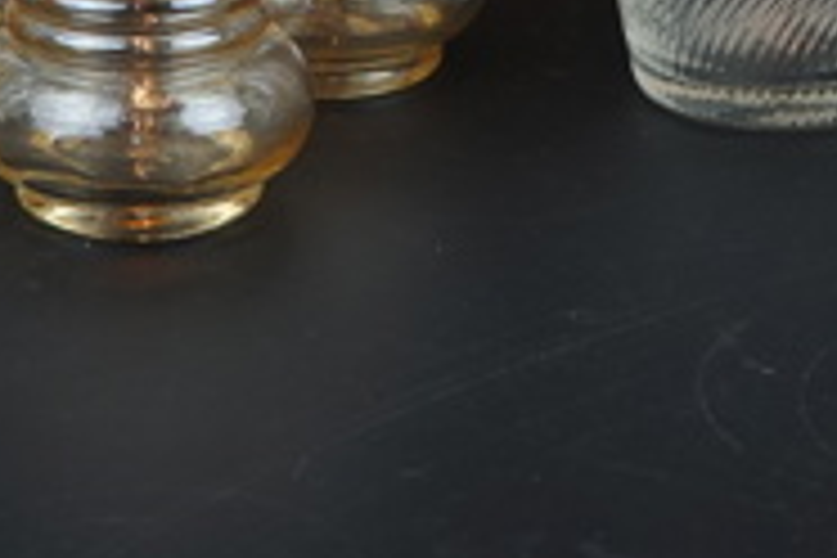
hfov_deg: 8.9
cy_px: -472
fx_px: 5394
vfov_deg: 5.8
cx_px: 585
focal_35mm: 232
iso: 100
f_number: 5.6
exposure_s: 1/60
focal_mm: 48
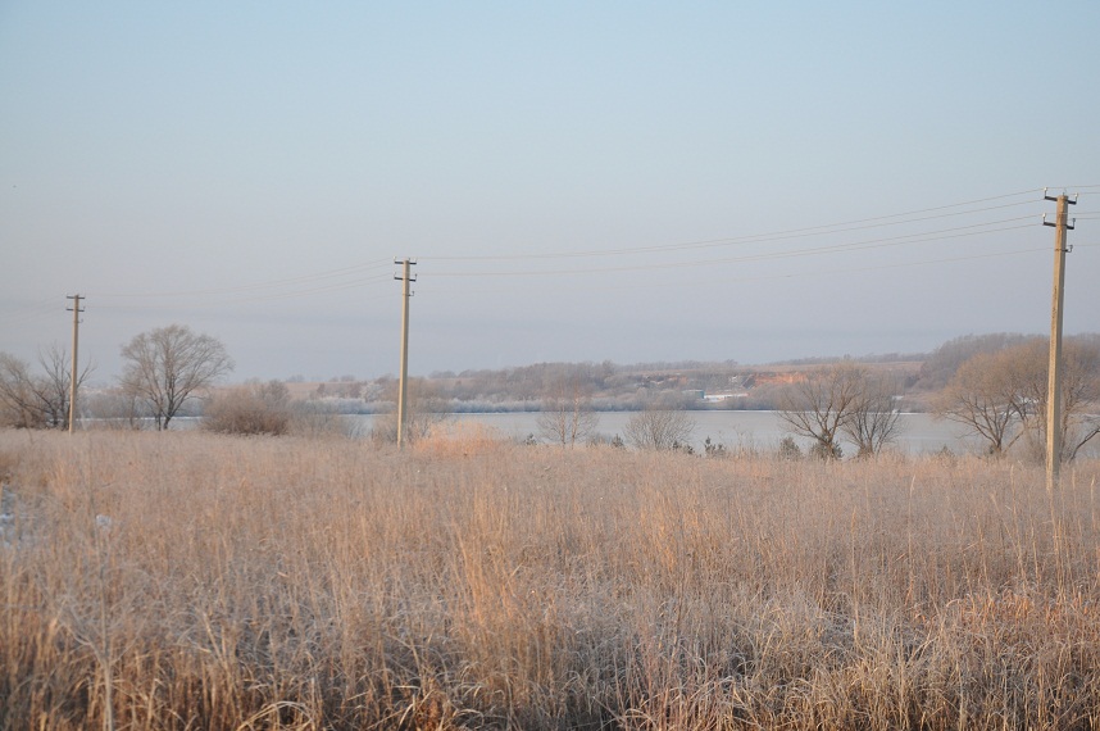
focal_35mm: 68
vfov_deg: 20.1
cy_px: 366
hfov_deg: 29.9
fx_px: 2060
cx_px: 550
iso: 400
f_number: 6.3
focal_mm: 45
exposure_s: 1/160
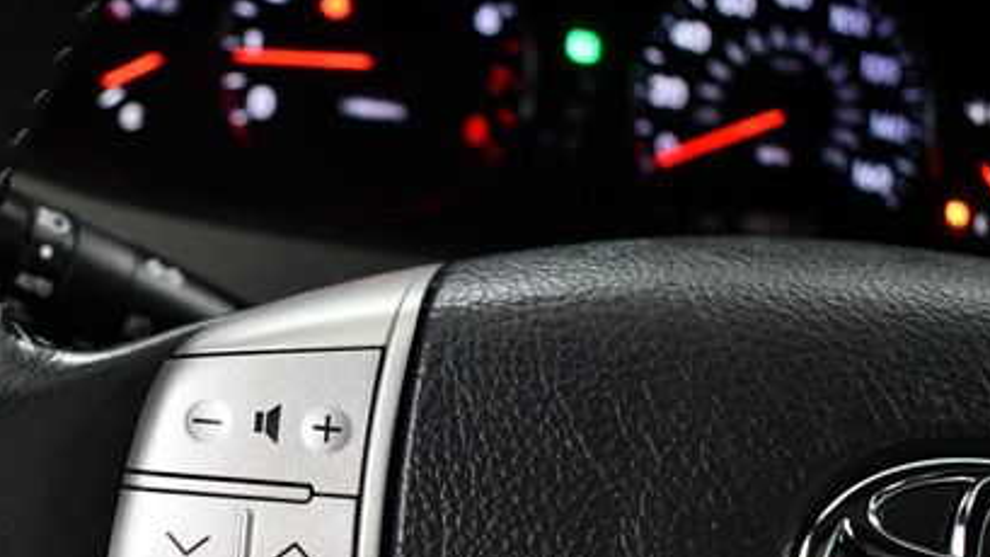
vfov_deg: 20.2
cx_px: 247
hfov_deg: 34.7
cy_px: 433
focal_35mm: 59
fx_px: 1549
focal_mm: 18
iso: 1800
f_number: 3.5
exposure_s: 1/125
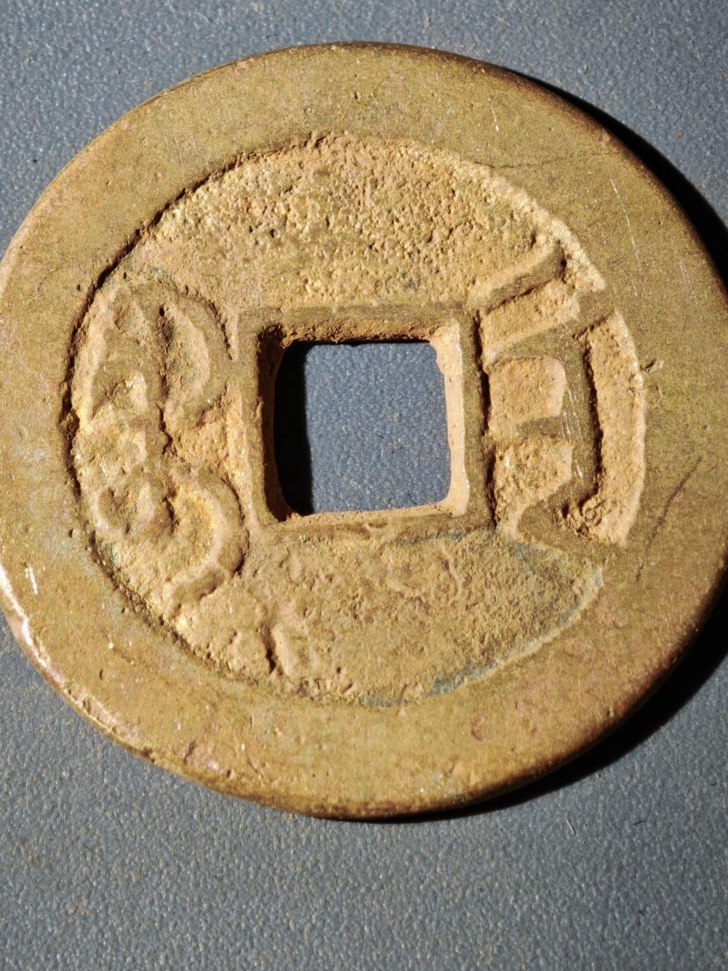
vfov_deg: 13.3
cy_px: 453
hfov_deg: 10.0
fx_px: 4151
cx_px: 311
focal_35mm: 148
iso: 250
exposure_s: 1/100
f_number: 2
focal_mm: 9
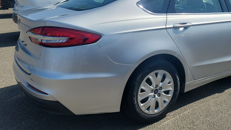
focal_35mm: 38
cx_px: 156
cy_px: 28
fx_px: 233
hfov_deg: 51.7
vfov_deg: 30.5
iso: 50
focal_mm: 6.7
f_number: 1.8
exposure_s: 1/1176
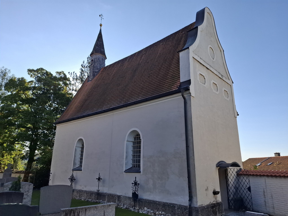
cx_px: 144
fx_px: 191
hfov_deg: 73.9
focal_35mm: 23
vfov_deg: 58.9
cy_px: 108
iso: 50
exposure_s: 1/1357
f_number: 1.8
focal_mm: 5.54
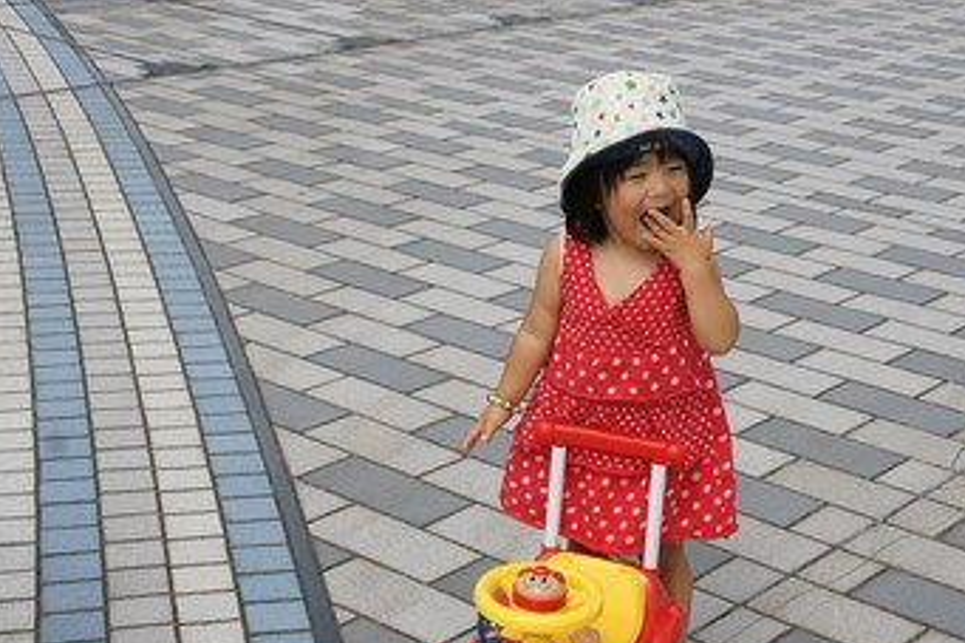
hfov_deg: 31.1
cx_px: 521
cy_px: 392
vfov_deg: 21.0
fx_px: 1731
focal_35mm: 65
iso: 200
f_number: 8
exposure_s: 1/500
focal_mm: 35
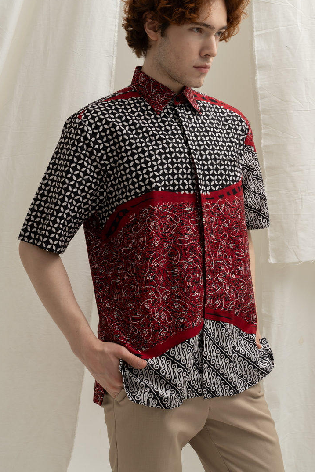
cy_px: 192
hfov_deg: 25.1
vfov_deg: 36.7
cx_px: 168
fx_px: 708
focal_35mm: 54
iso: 100
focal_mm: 43
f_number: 11
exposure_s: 1/160
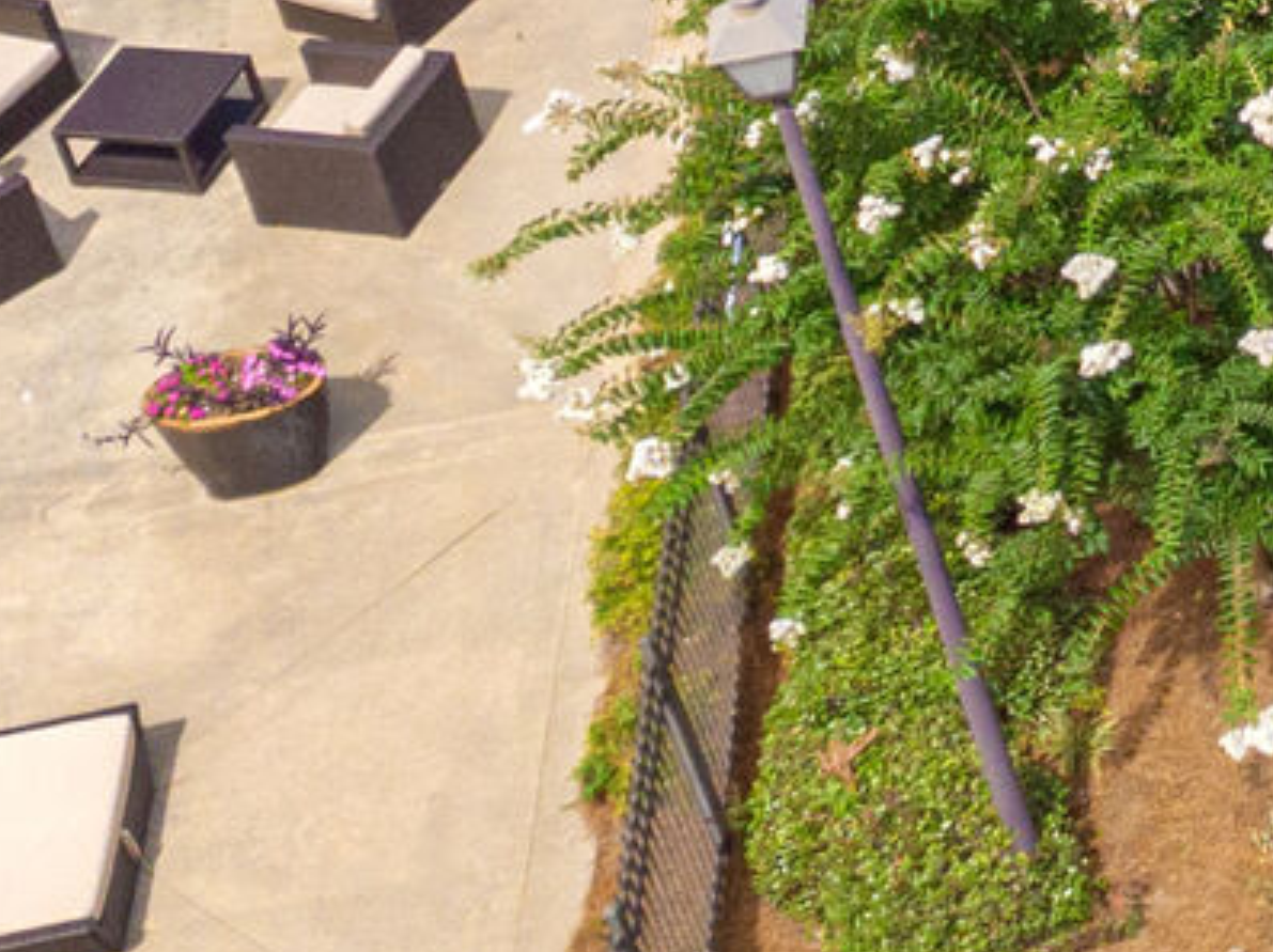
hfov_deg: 12.9
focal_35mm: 121
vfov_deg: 11.7
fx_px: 4446
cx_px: 2950
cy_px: -500
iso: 100
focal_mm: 4.5
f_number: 2.8
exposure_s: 1/320
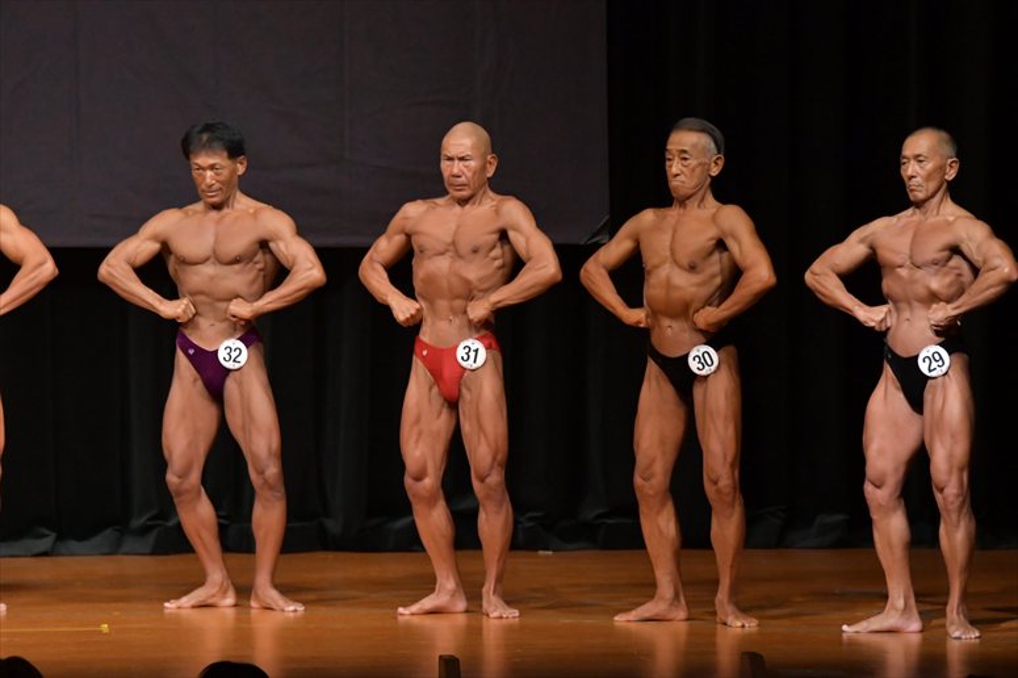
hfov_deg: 8.1
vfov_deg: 5.4
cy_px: 339
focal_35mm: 255
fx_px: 7207
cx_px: 509
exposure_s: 1/400
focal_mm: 170
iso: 5000
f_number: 5.6
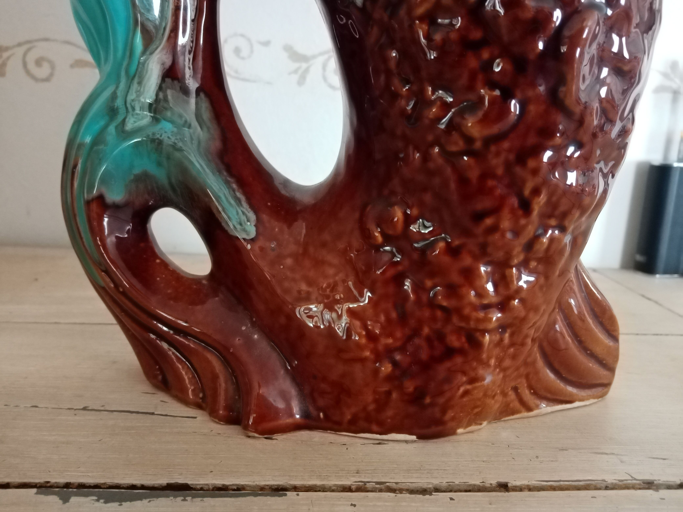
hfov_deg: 67.3
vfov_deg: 53.1
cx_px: 342
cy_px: 256
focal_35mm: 26
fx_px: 513
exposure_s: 1/20
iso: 796
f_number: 1.8
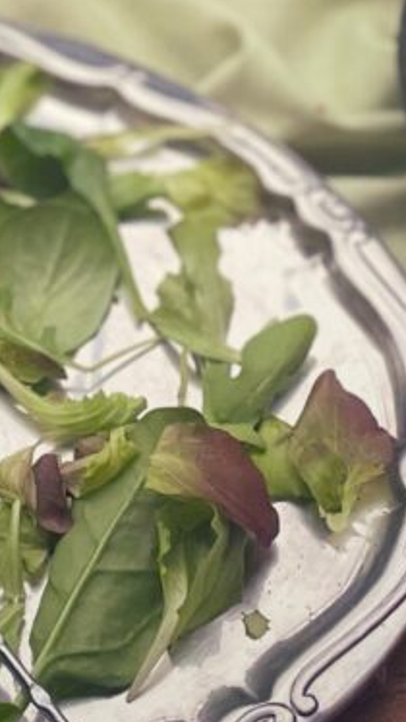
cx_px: 56
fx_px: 1859
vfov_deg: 21.1
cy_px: -41
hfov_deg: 12.4
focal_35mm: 97
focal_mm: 4.2
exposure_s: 1/56
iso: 500
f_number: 1.6
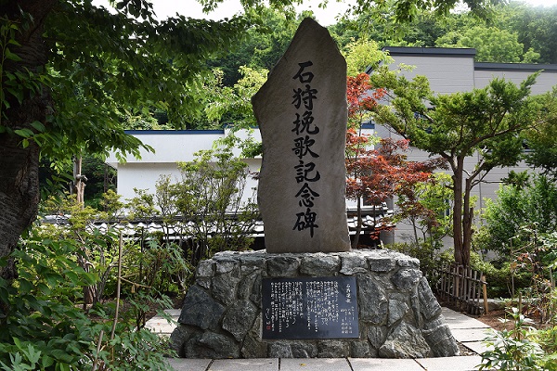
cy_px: 186
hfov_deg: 55.1
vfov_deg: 38.4
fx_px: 534
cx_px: 278
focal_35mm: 34
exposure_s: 1/250
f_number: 8
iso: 280
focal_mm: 23
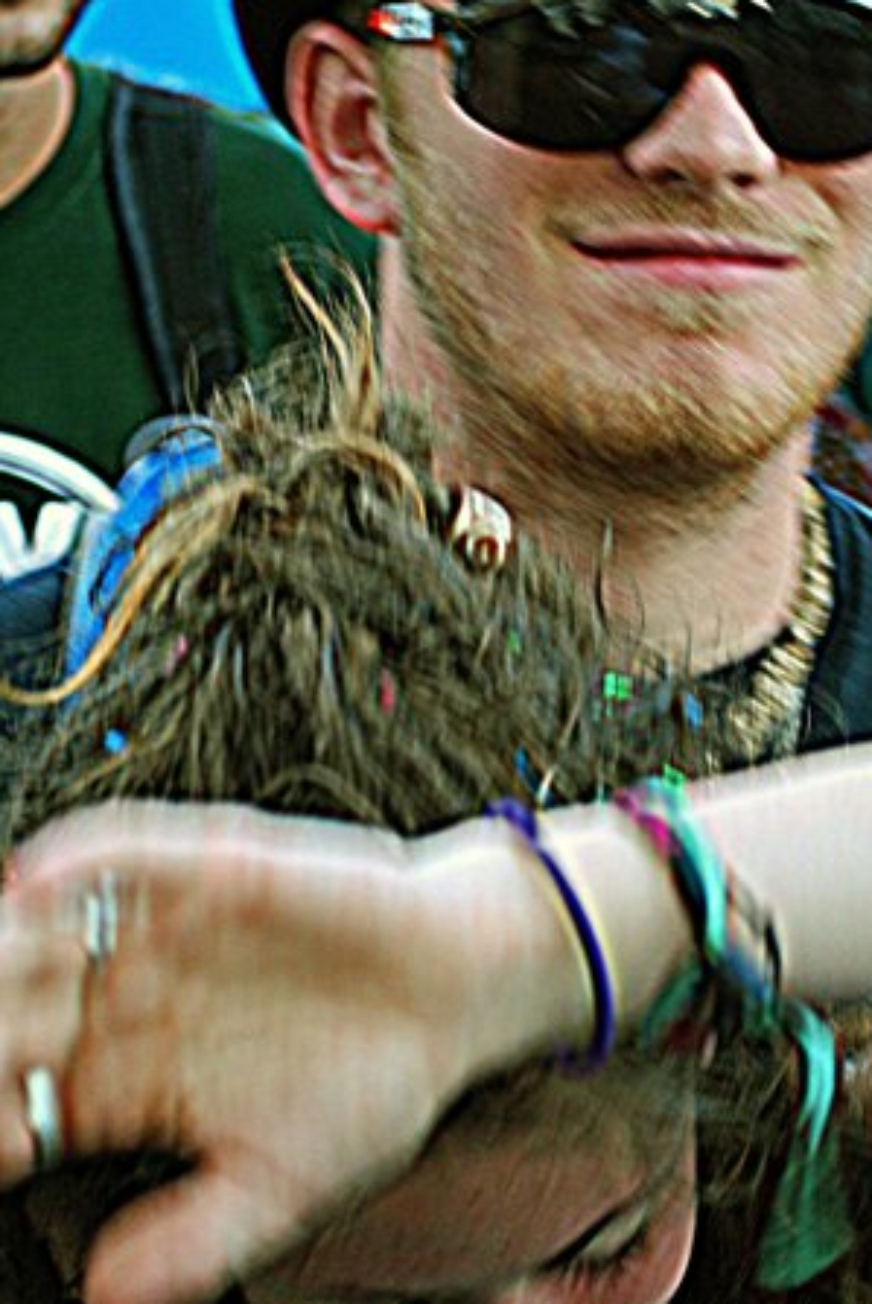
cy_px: 750
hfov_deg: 9.6
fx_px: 5178
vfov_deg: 14.3
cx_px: 423
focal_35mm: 143
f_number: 4
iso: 200
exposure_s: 1/60
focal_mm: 55
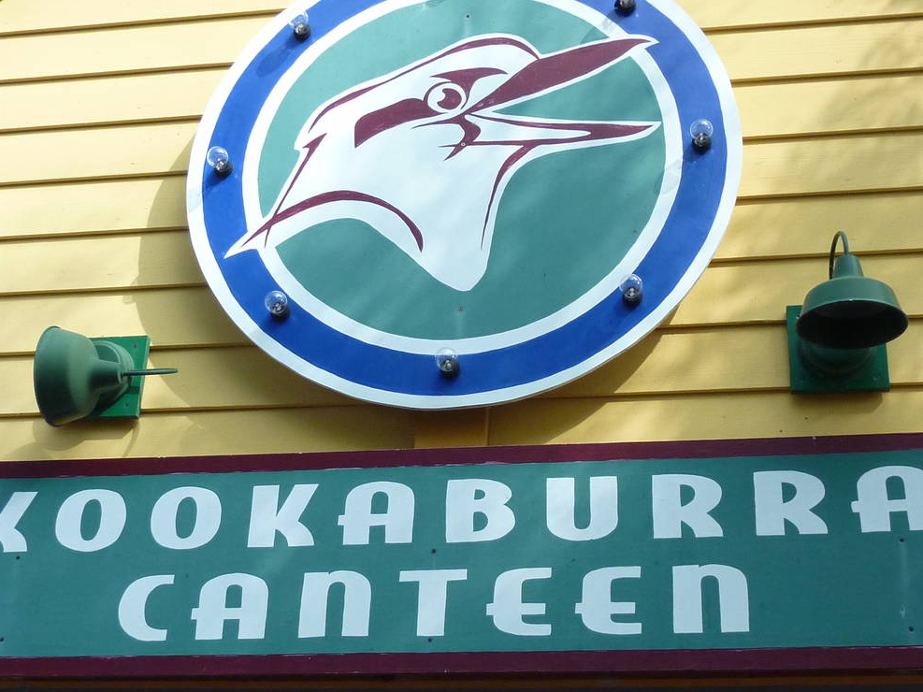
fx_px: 1600
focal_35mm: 60
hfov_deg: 32.2
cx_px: 444
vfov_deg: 24.4
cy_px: 318
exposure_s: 1/500
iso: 160
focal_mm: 6.1
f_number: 3.6
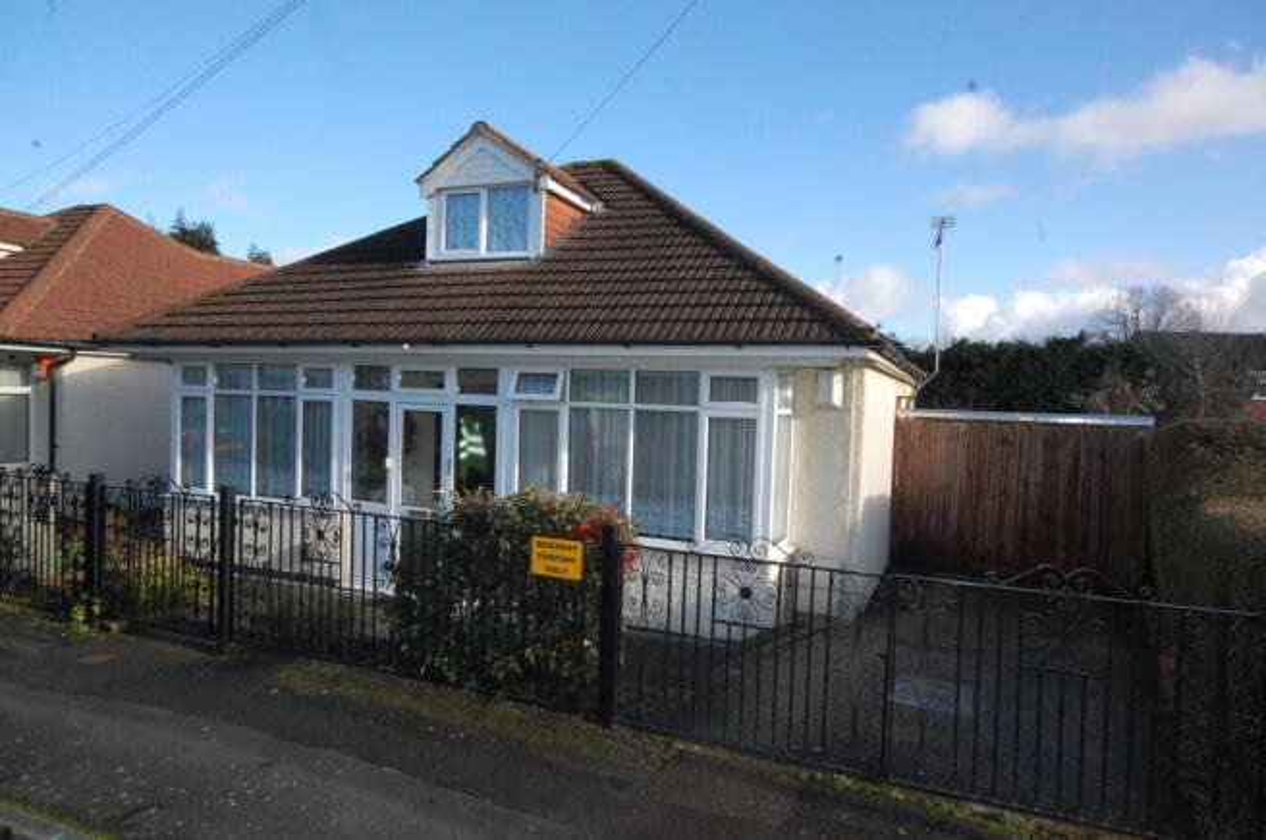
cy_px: 420
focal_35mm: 21
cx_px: 633
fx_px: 737
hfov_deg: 81.3
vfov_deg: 59.3
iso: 1600
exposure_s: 1/500
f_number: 13
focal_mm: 14
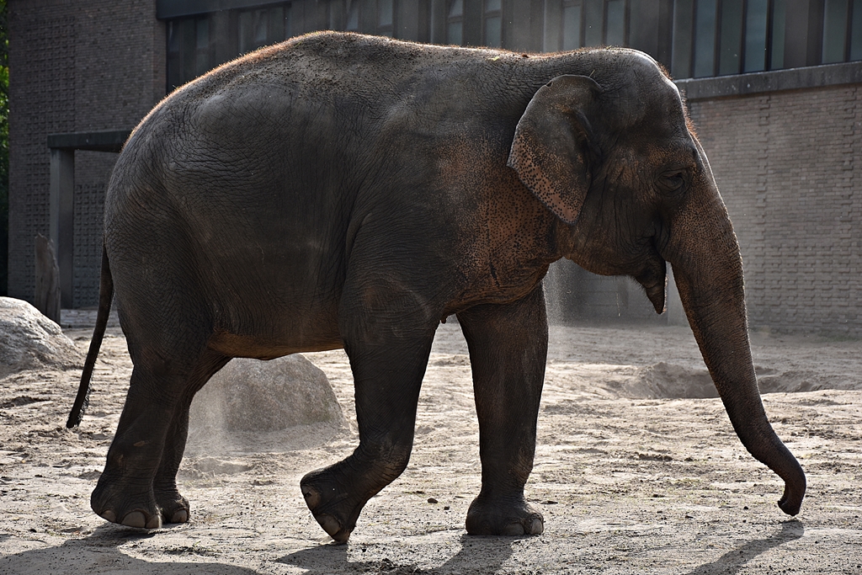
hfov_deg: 19.5
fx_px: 2514
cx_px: 431
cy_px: 288
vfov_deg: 13.0
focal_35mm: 105
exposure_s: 1/500
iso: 220
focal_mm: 70
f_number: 5.6
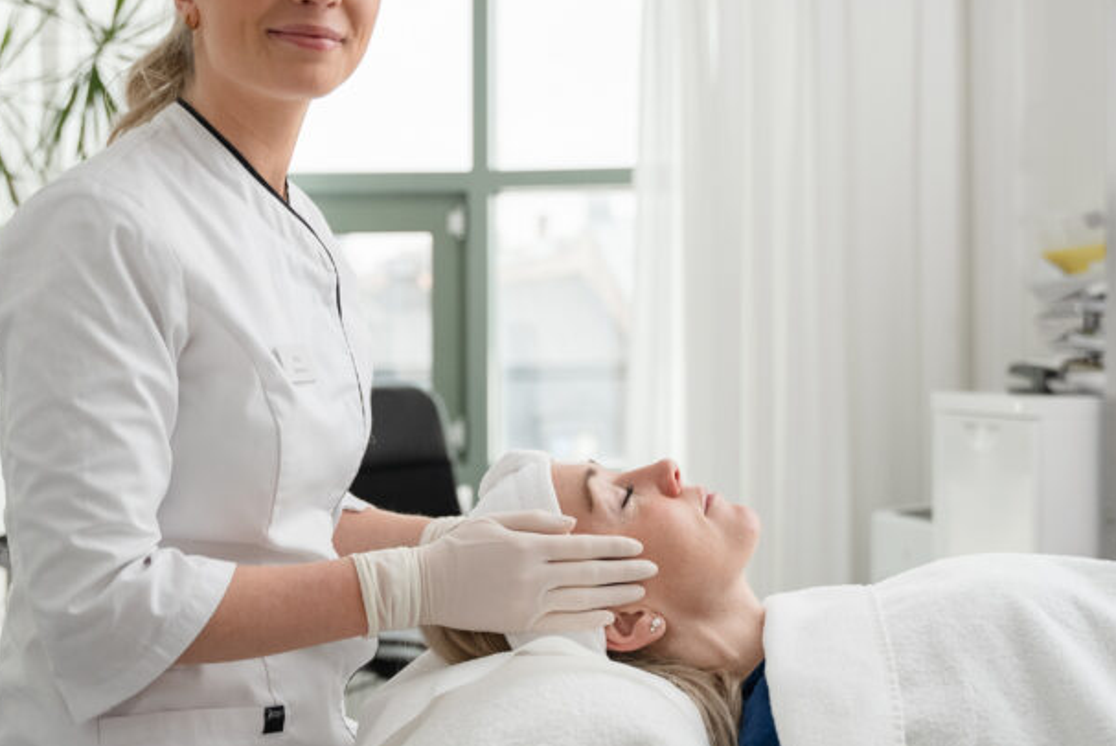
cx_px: 504
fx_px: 1852
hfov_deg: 33.5
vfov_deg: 22.8
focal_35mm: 60
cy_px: 358
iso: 800
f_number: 2.8
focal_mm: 35.4
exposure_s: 1/100
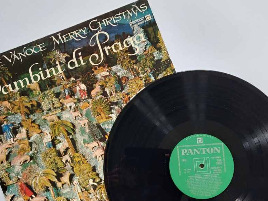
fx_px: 287
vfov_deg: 38.4
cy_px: 128
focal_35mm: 37
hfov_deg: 50.1
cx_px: 138
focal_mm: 5.23
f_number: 1.8
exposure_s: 1/60
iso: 160
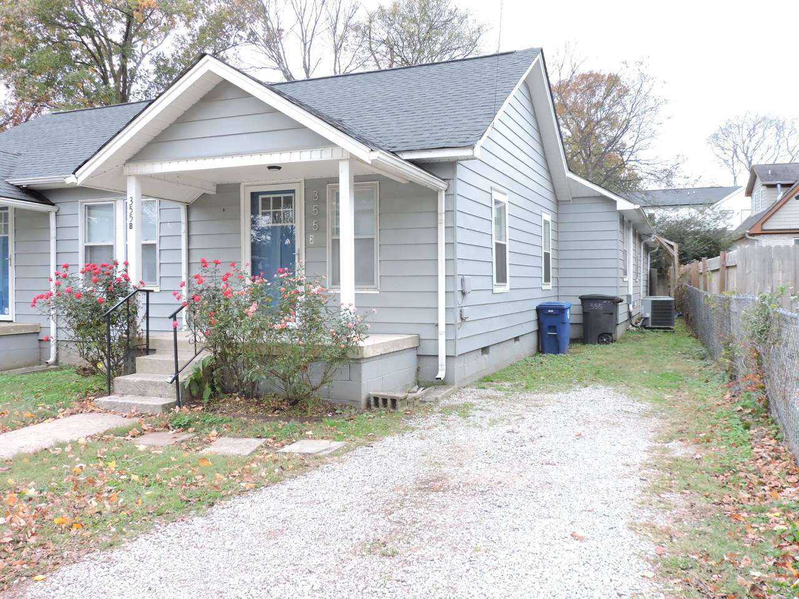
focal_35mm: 30
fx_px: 692
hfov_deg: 60.0
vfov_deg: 46.8
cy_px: 300
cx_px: 400
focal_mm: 5.4
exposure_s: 1/50
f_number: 3.1
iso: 400
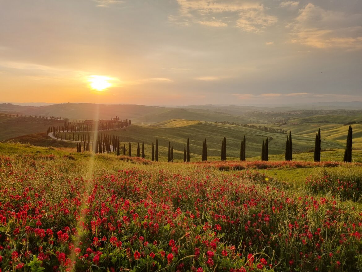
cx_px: 181
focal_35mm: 26
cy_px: 136
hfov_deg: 67.3
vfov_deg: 53.1
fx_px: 272
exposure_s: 1/534
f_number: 1.8
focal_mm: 5.4
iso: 50
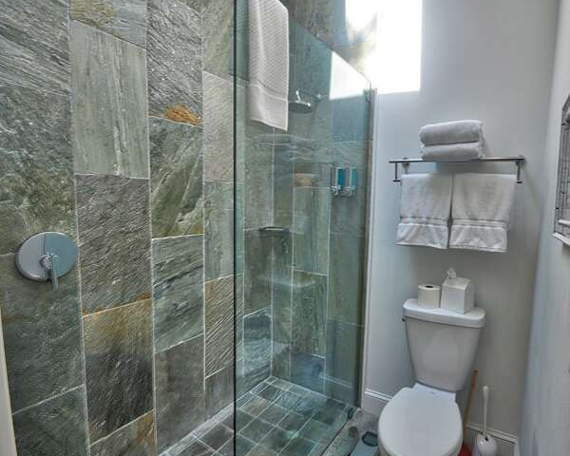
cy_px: 223
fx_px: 304
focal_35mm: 18
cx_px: 357
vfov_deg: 73.8
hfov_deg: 84.7
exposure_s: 1/25
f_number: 10
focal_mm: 10
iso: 400
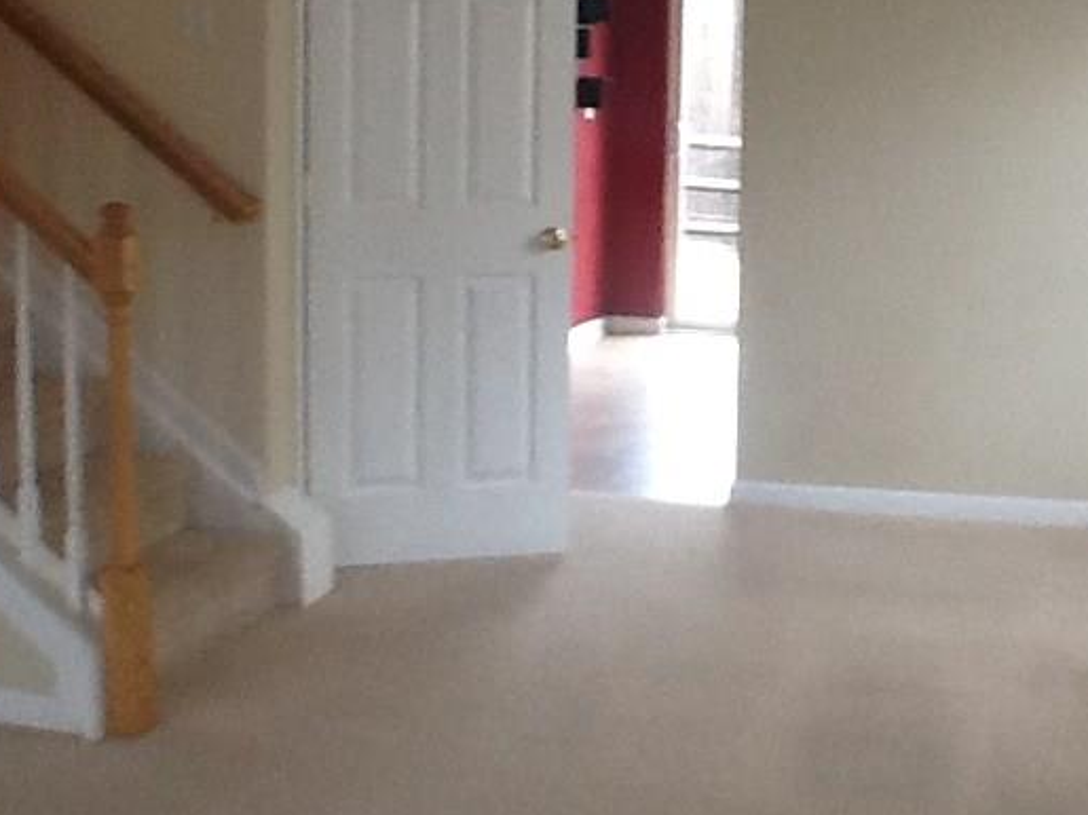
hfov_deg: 23.7
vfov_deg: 17.8
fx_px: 2577
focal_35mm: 82
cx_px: 714
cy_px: 175
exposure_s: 1/30
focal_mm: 2.03
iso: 64
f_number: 2.4
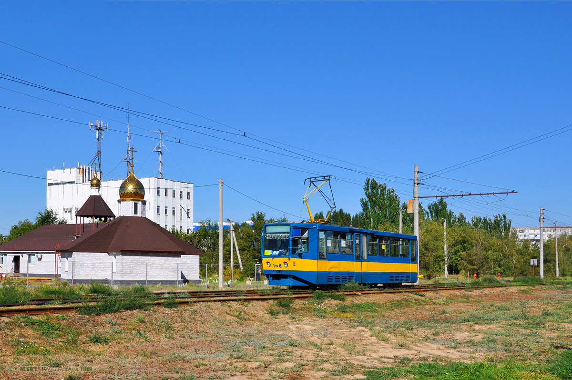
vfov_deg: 35.4
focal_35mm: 38
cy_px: 190
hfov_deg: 51.3
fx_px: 595
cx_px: 286
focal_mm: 25
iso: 200
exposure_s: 1/640
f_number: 9
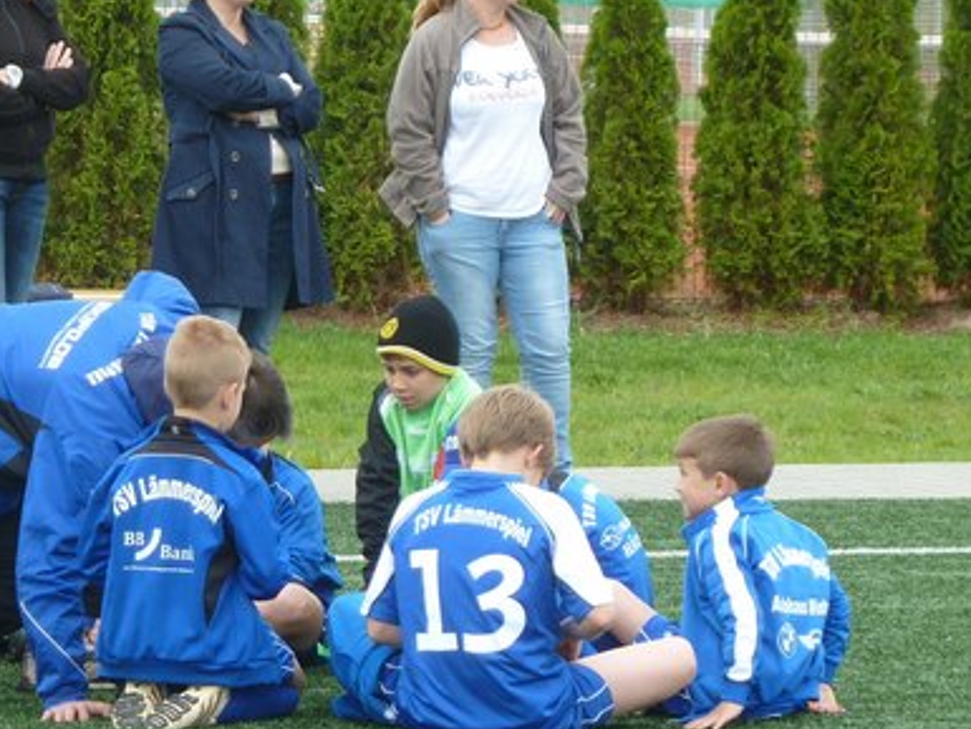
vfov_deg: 4.8
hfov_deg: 6.4
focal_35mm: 307
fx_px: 8614
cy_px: 248
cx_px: 131
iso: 80
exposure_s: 1/100
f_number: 4.5
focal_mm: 27.8
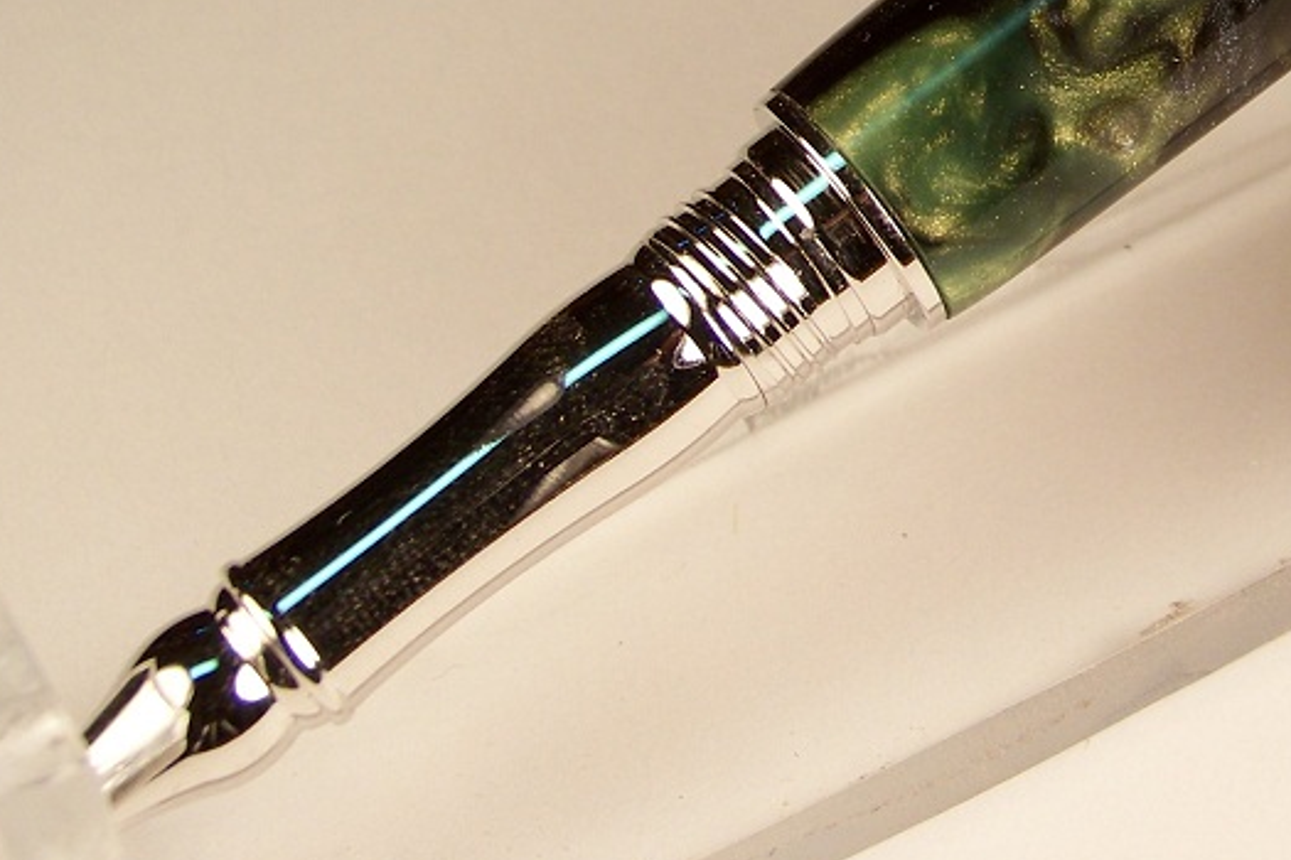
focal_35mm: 141
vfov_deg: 9.6
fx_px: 5056
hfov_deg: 14.4
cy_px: -100
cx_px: 1191
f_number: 3.6
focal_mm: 13.2
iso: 64
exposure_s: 1/125
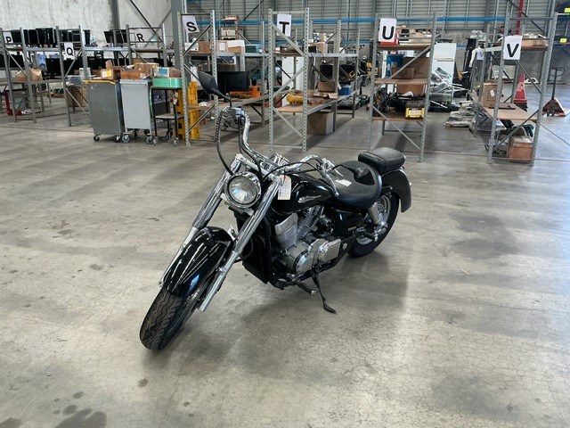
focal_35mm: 29
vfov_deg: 48.2
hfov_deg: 61.7
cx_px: 285
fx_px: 478
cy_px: 214
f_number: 1.8
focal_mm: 3
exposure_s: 1/100
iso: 64
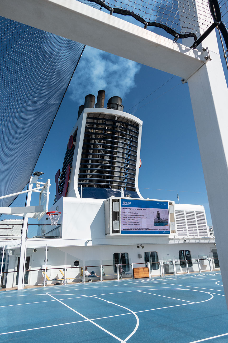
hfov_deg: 53.1
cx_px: 114
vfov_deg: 73.7
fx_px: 228
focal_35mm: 24
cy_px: 172
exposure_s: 1/320
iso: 125
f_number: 4
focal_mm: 8.8
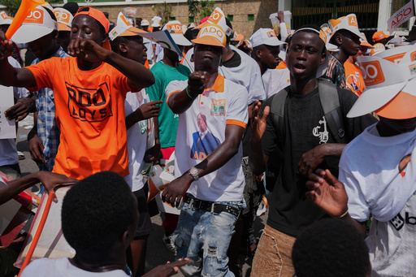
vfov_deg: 31.9
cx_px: 208
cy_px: 138
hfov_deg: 46.4
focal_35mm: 42
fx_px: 485
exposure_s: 1/800
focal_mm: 42
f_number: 5.6
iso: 100
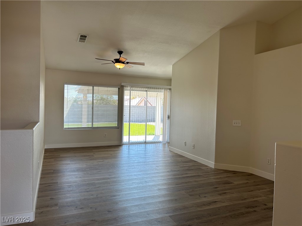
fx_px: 227
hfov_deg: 67.3
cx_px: 151
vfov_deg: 53.1
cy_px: 113
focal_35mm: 26
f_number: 1.5
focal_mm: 5.7
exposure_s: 1/224
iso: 40
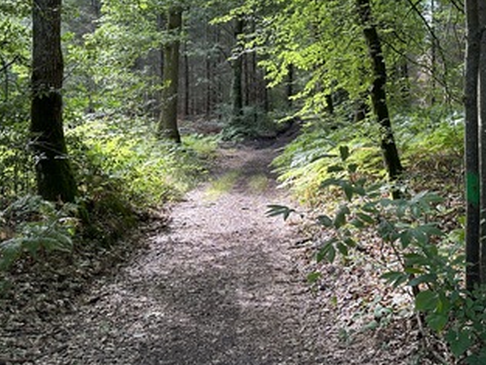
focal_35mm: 46
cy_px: 90
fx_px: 646
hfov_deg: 40.5
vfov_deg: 31.0
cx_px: 340
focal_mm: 6.86
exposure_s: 1/136
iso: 80
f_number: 1.78
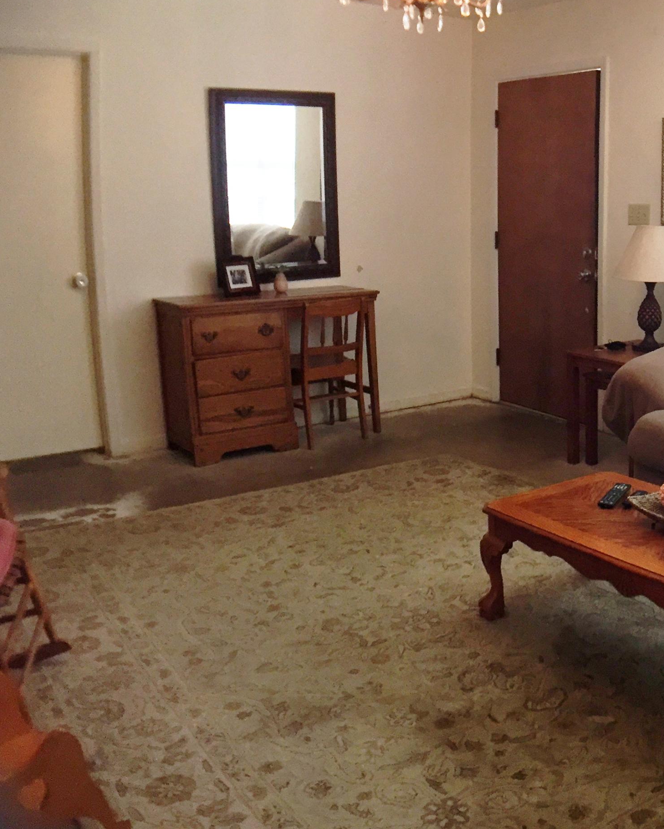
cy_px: 357
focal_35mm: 46
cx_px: 623
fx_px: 1130
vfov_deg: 40.2
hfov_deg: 30.9
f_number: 2.2
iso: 50
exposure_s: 1/30
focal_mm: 4.15
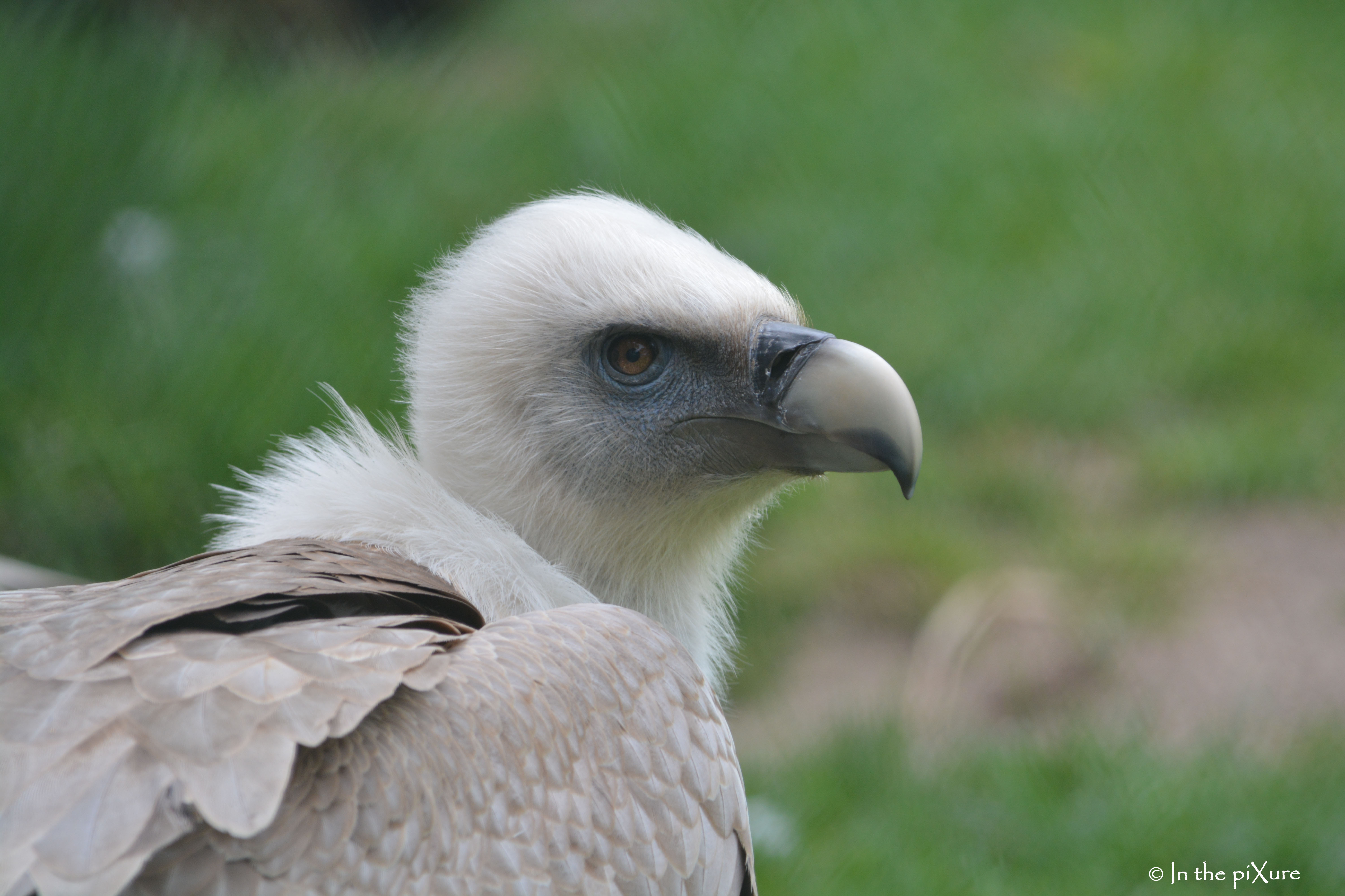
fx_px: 16811
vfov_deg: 3.1
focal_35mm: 450
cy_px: 448
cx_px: 672
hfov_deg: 4.6
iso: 400
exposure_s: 1/200
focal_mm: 300
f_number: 8
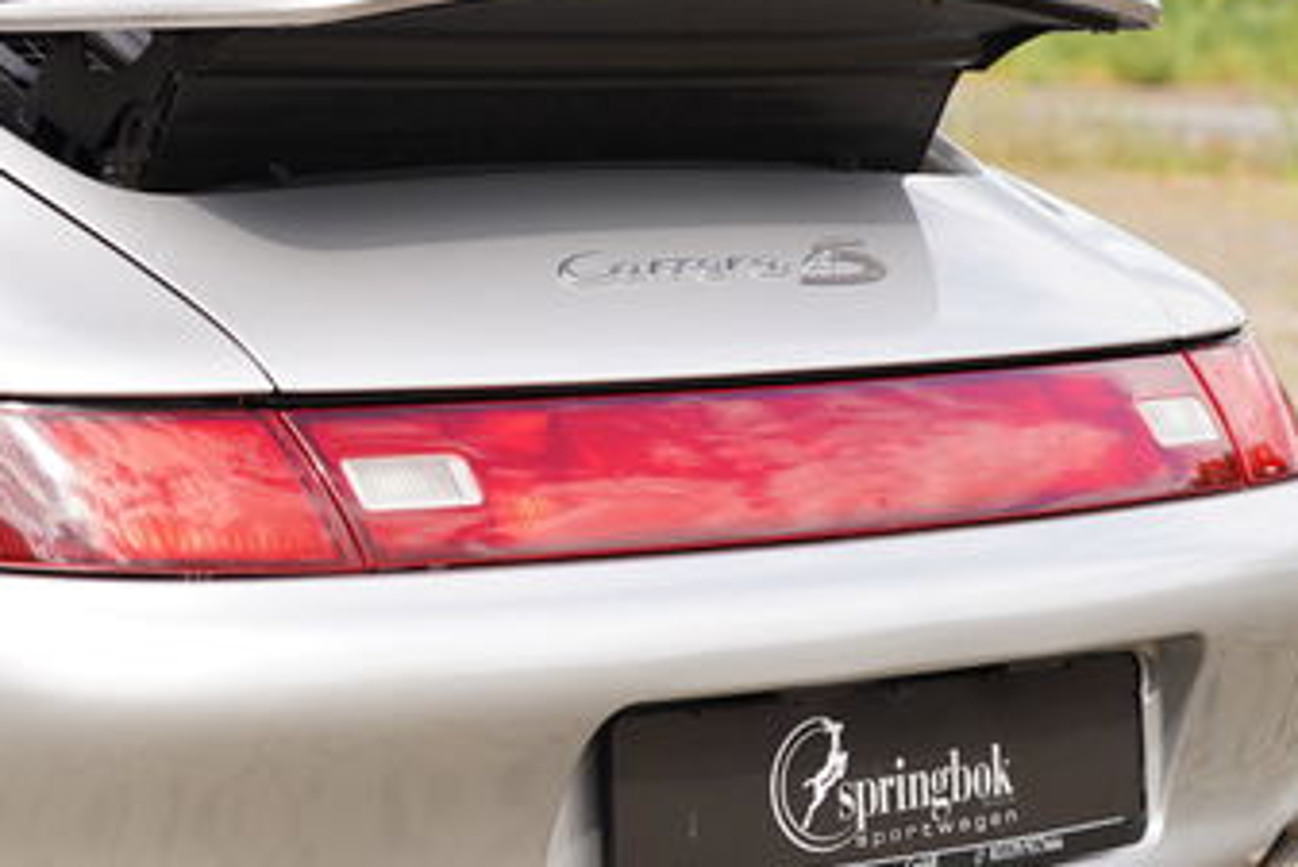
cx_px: 485
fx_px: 5338
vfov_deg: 9.3
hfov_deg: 13.9
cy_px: 189
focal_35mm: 148
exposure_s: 1/320
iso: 100
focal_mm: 65
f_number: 4.5
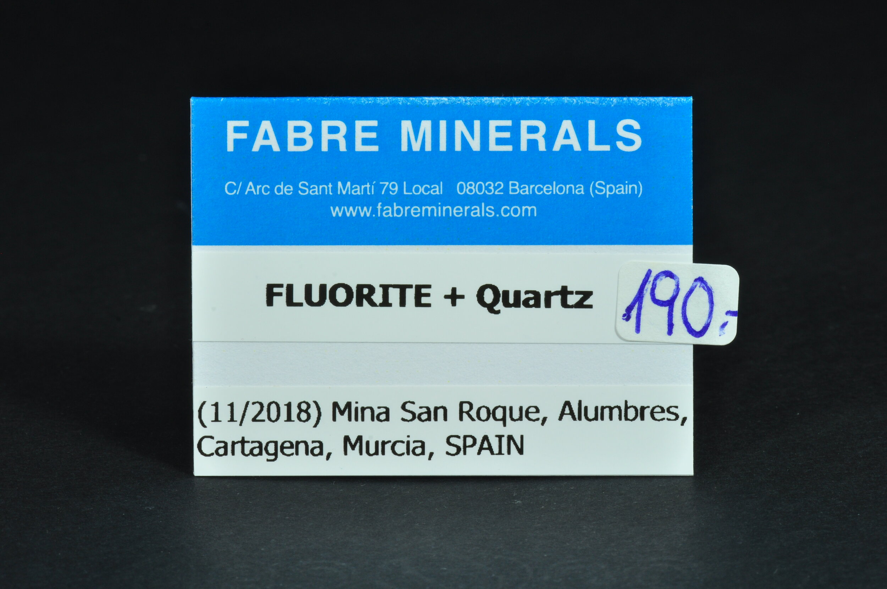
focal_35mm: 90
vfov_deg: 15.1
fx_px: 2215
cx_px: 444
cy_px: 294
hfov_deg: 22.6
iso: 250
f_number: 25
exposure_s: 1/3
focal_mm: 60
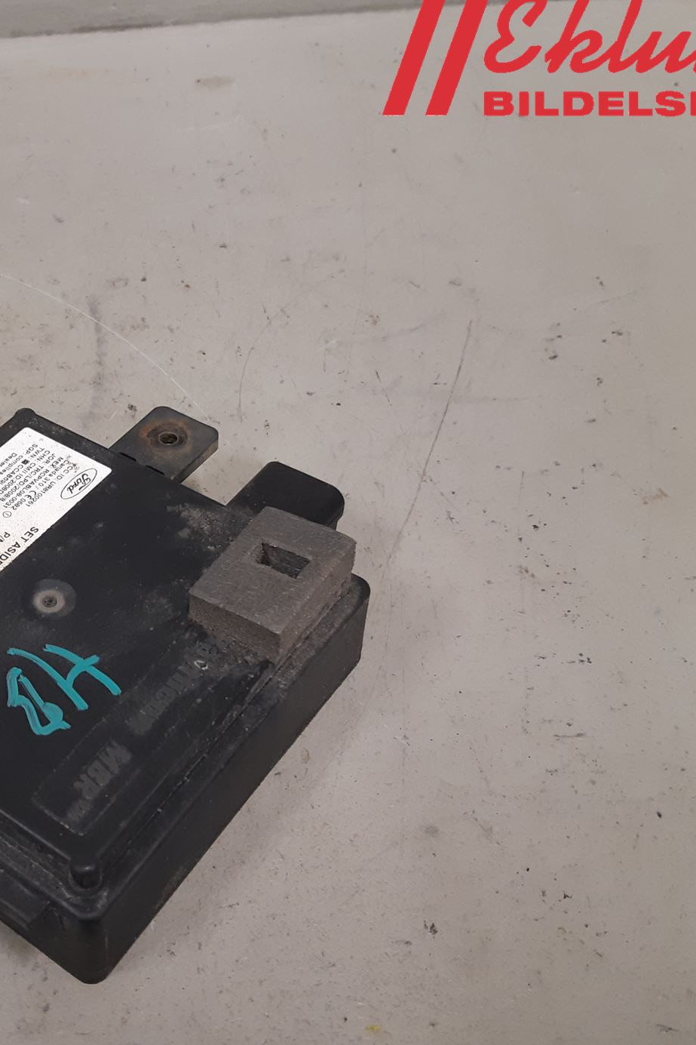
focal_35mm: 40
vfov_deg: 48.4
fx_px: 1160
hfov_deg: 31.8
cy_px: 567
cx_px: 73
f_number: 1.7
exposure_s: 1/50
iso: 160
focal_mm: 3.93
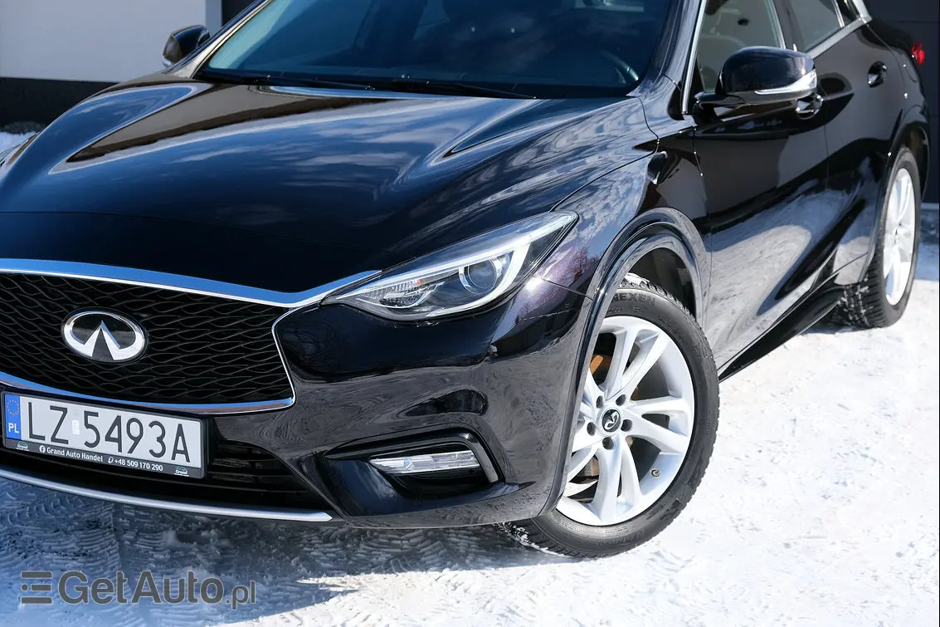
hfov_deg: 29.2
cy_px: 314
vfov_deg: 19.7
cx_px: 470
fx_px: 1801
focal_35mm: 69
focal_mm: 46.3
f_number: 5.6
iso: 320
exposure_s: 1/850
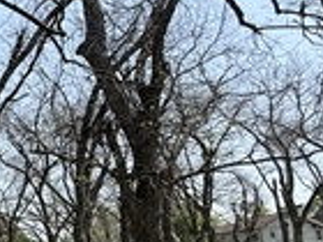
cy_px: 187
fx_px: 597
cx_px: -240
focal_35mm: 64
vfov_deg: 22.7
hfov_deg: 21.4
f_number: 2.2
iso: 50
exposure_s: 1/1368
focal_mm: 2.22
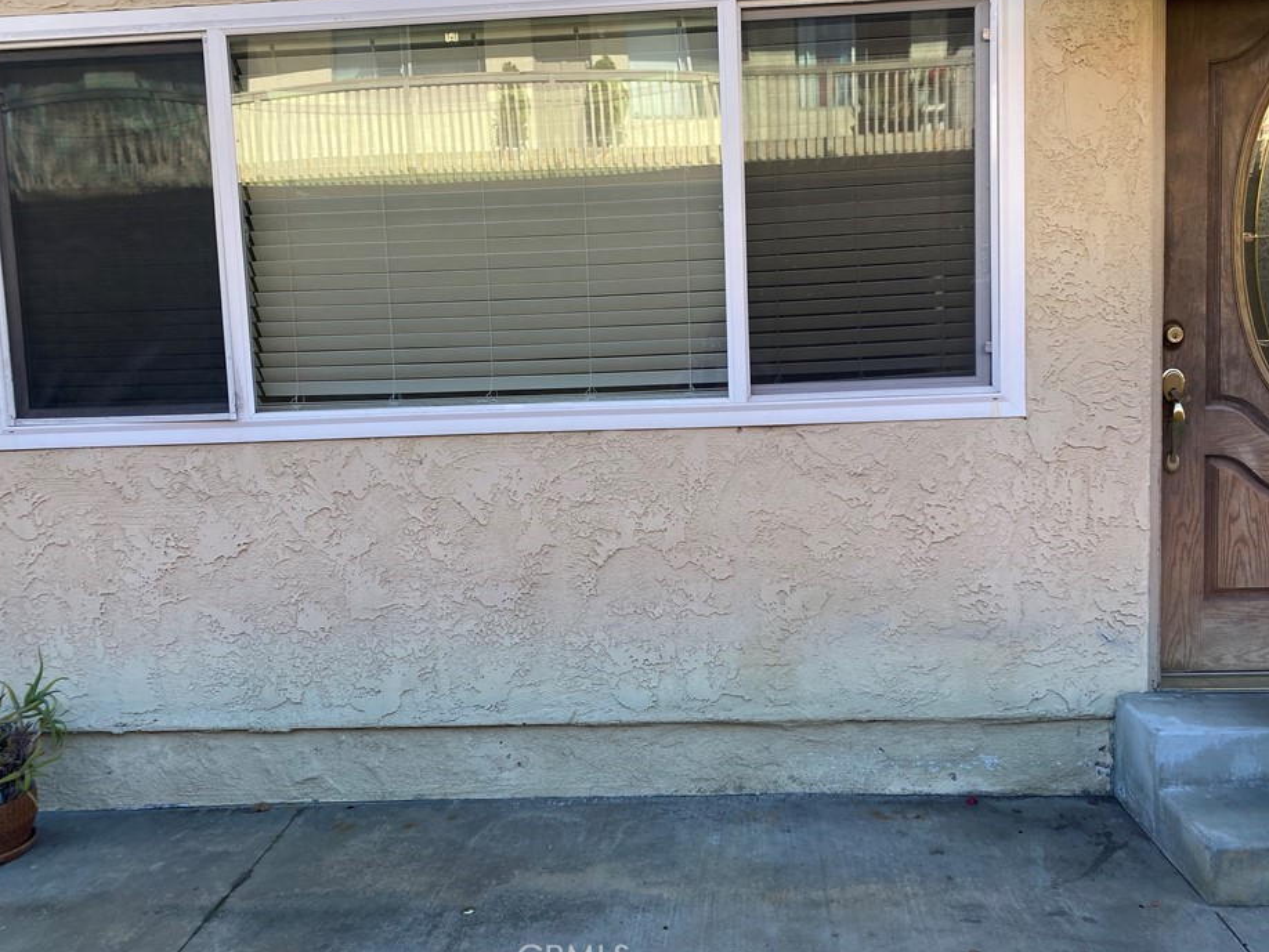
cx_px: 652
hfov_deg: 61.6
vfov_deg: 48.2
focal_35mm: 29
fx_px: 1063
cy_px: 446
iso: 32
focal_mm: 4.25
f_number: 1.8
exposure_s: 1/379
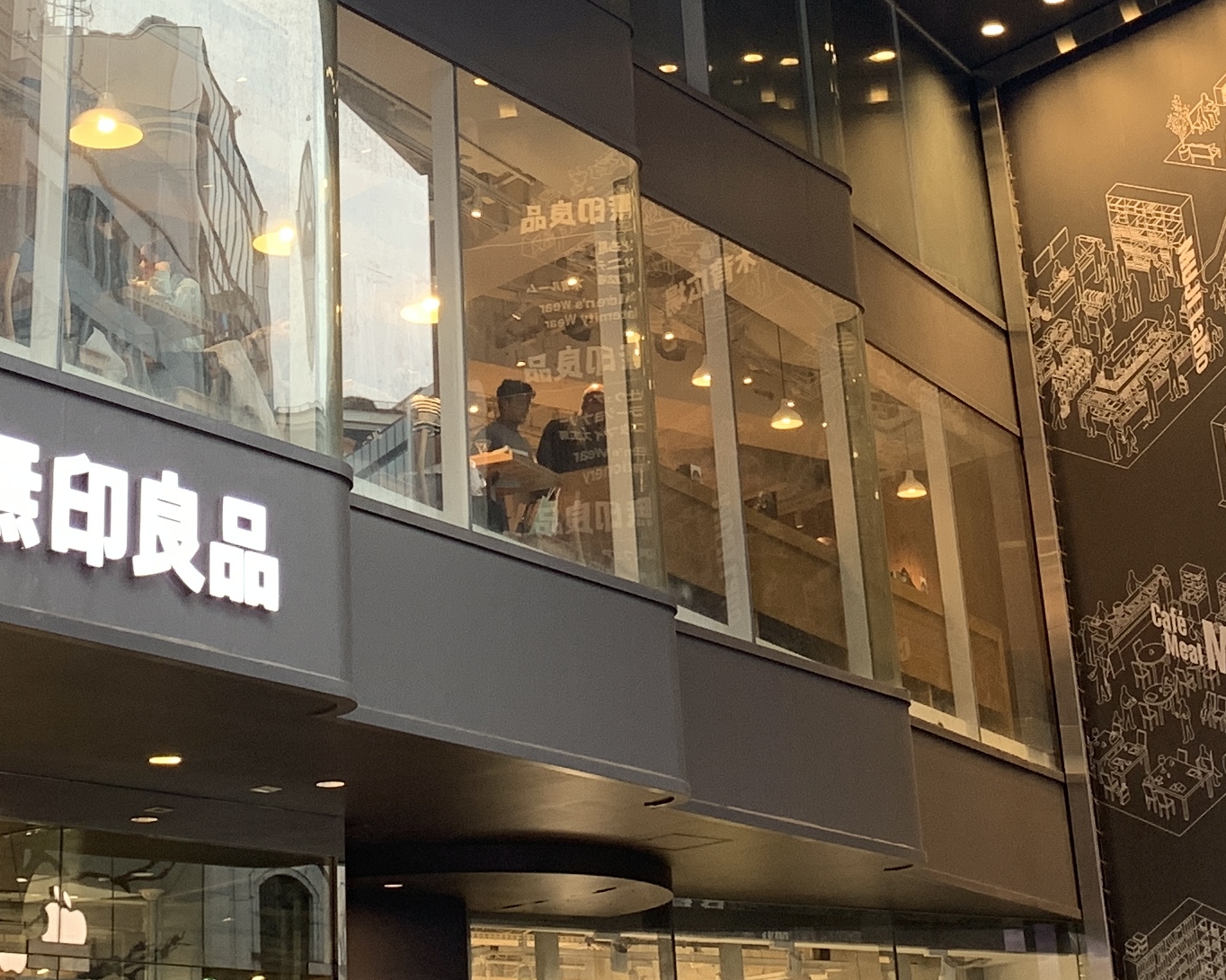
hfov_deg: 25.3
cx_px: 408
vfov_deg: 19.7
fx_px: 2721
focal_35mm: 75
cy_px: -64
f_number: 1.8
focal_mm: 4.25
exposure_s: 1/50
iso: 80
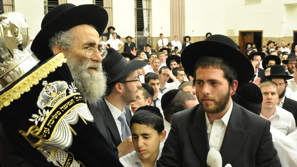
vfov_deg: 33.7
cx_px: 143
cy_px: 85
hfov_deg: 56.6
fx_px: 276
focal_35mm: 35
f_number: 4.5
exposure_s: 1/80
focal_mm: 18
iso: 800
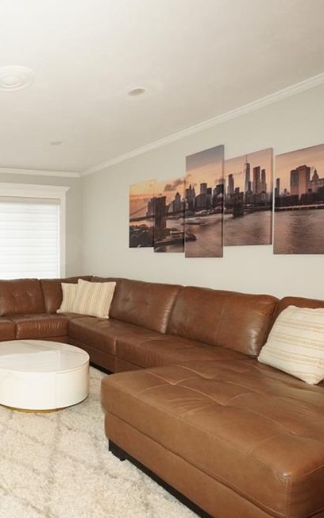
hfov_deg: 42.5
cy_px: 263
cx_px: -14
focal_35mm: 24
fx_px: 339
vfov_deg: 74.8
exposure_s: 1/125
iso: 4000
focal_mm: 10
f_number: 4.5
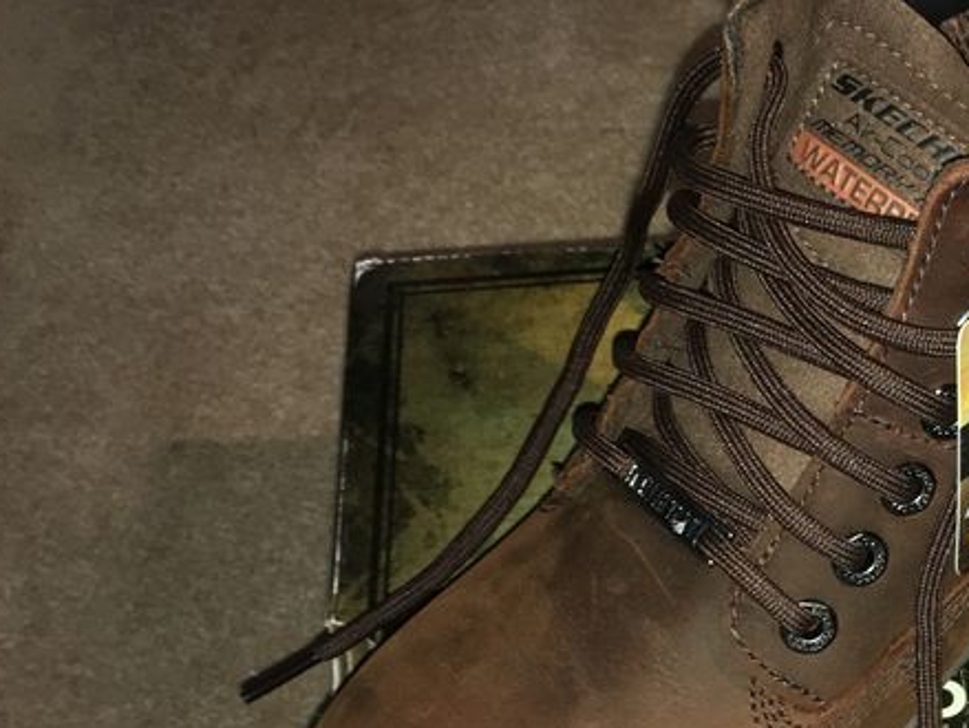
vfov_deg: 21.9
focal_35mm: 66
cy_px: 611
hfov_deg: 27.4
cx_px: 1004
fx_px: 1849
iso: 50
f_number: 2.2
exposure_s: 1/17
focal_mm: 4.15
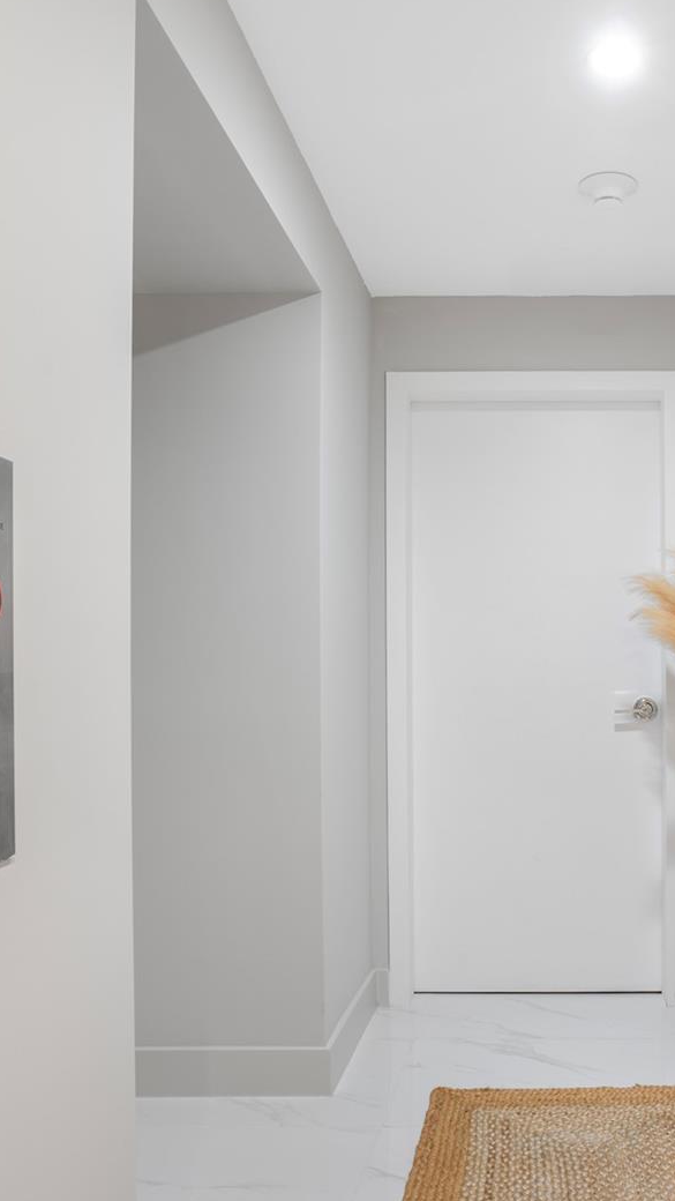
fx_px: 923
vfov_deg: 66.1
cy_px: 599
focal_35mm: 29
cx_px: 550
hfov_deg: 38.5
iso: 125
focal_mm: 18
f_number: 8
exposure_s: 4
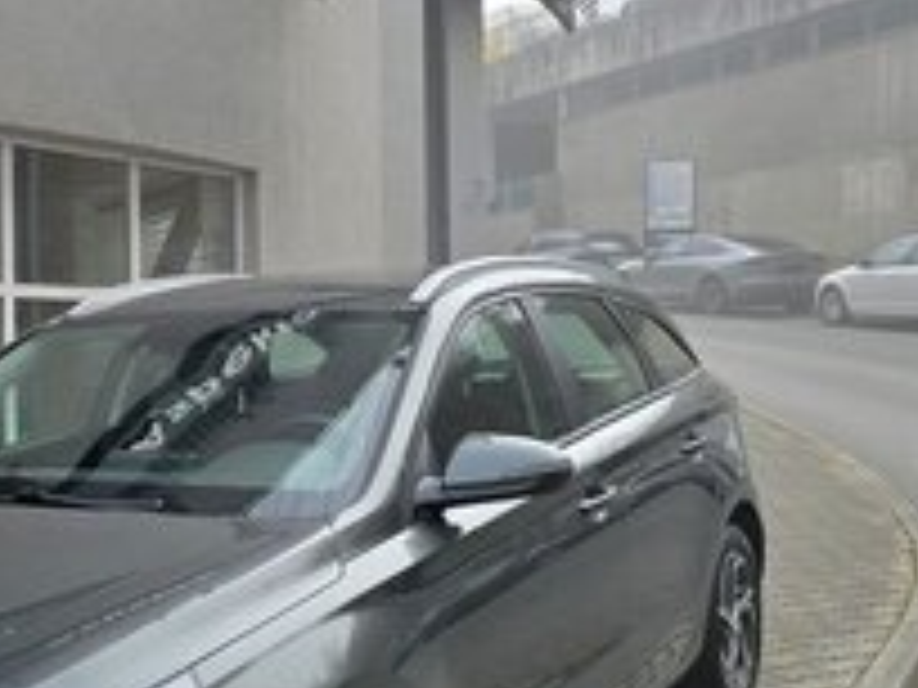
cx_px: 45
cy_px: 382
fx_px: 1459
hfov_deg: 32.7
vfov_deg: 26.5
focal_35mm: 55
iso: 12
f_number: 1.7
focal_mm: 6.3
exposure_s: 1/554
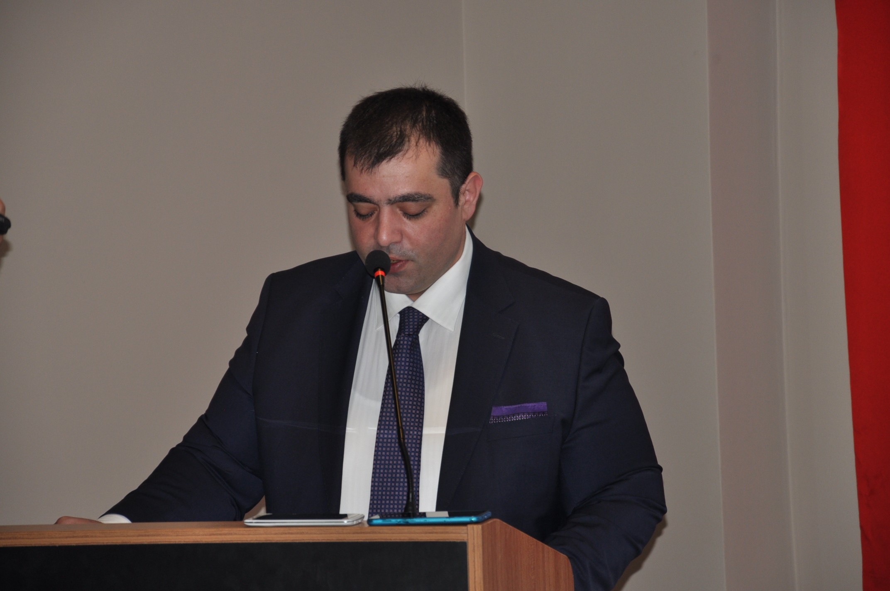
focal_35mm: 158
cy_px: 296
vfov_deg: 8.7
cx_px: 445
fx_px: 3889
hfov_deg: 13.1
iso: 400
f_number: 5.6
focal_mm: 105
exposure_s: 1/60
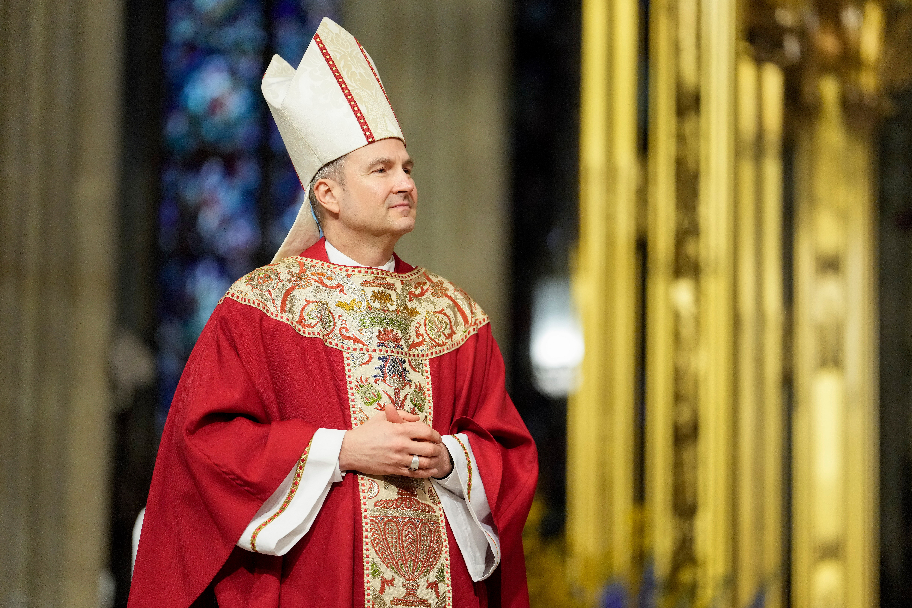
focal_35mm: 191
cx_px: 456
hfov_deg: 10.8
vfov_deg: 7.2
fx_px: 4838
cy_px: 304
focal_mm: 191
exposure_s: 1/800
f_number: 2.8
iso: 5000
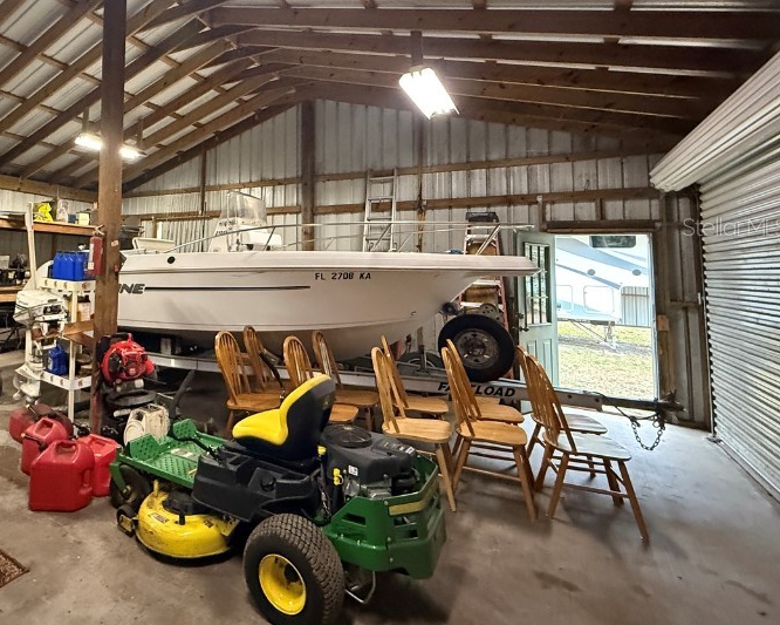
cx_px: 193
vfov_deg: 64.4
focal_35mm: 21
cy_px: 226
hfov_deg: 72.2
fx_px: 485
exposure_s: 1/60
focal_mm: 2.22
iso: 800
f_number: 2.2
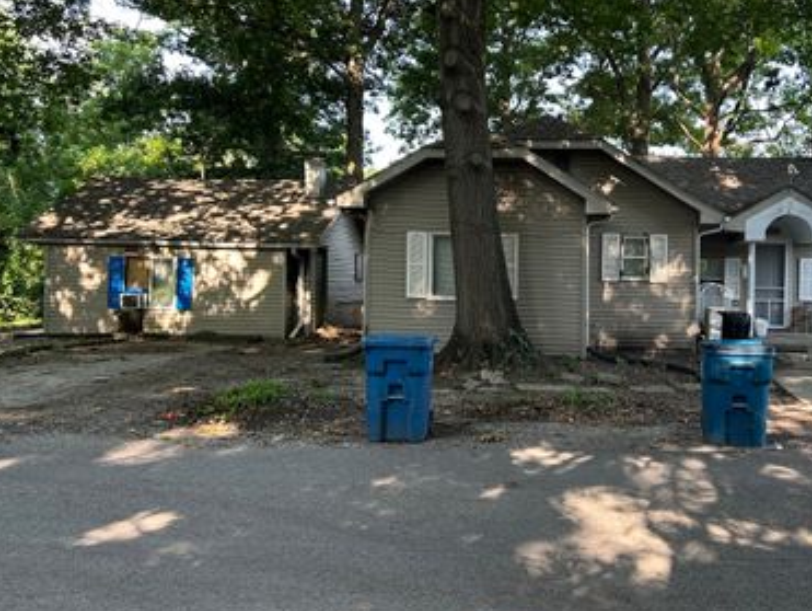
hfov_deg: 51.7
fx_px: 822
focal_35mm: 35
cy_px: 264
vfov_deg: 40.7
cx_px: 532
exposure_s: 1/200
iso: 50
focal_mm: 5.7
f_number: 1.5
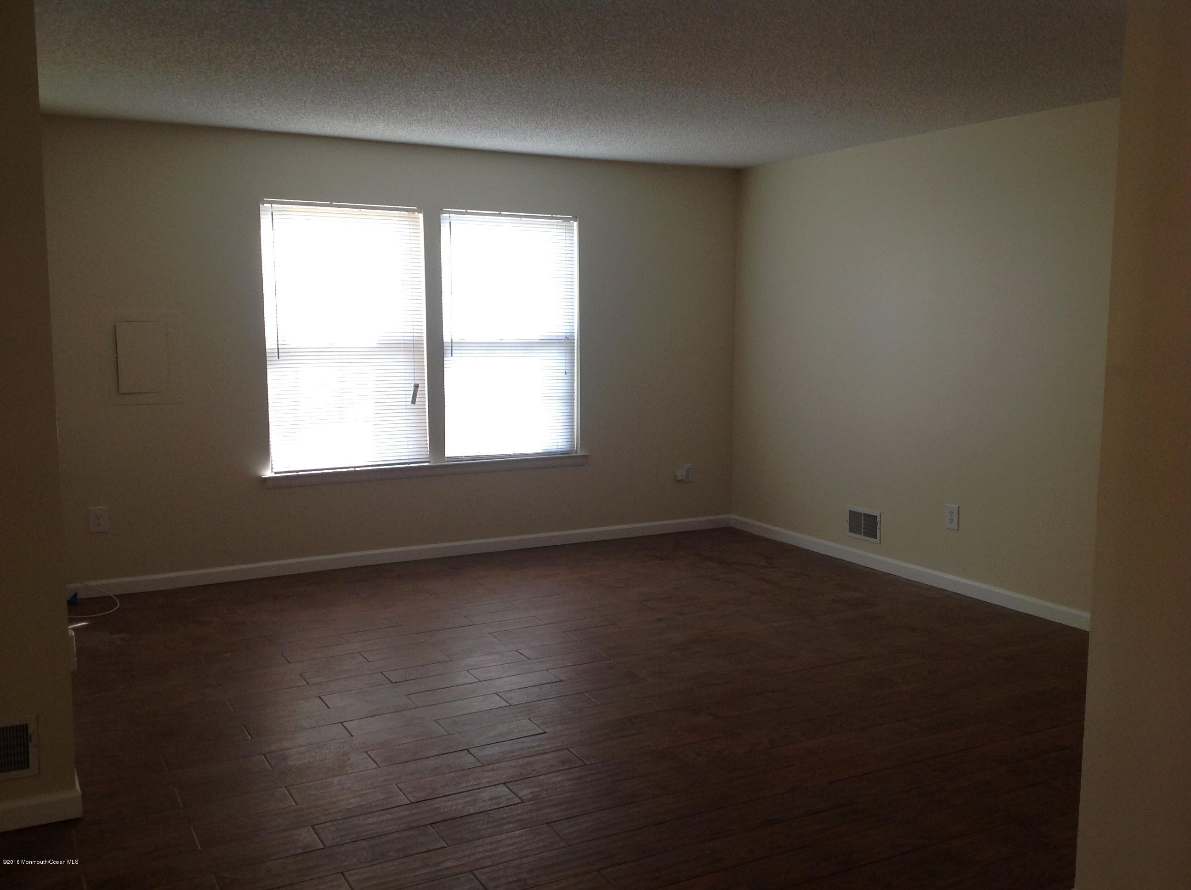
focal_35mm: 35
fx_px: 1202
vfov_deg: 40.6
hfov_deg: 52.7
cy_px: 445
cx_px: 596
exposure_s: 1/60
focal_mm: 4.28
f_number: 2.4
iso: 64
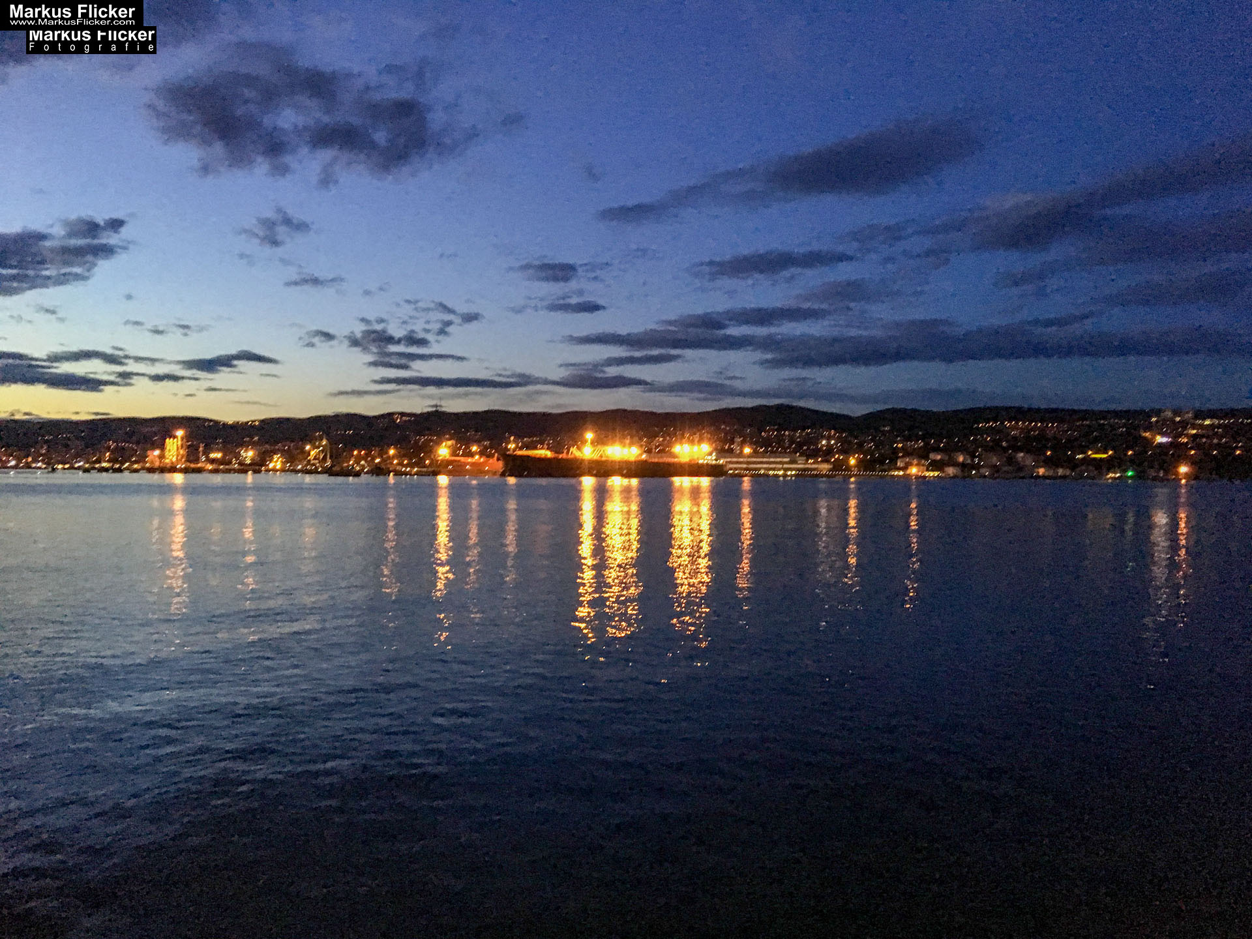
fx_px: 1049
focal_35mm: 29
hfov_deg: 61.7
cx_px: 626
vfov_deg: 48.2
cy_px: 470
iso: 320
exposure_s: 1/17
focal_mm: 4.15
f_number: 2.2
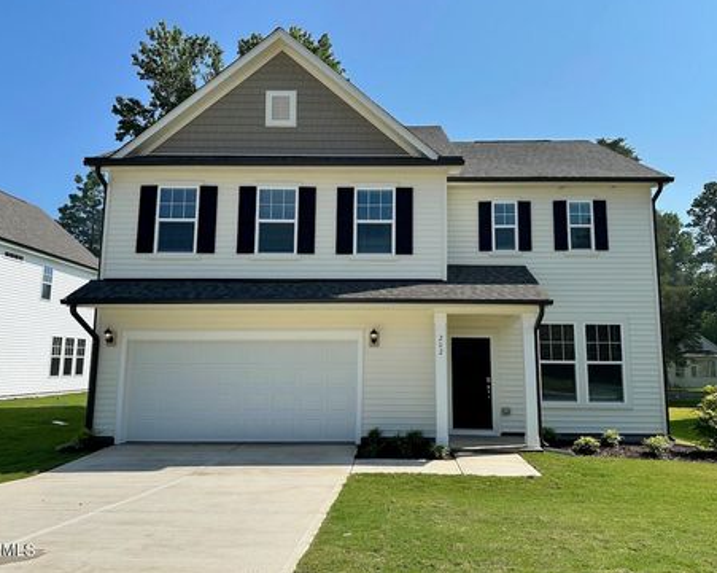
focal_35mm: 26
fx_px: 551
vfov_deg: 54.9
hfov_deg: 66.0
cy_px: 278
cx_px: 386
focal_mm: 6.86
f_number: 1.78
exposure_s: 1/5000
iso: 80
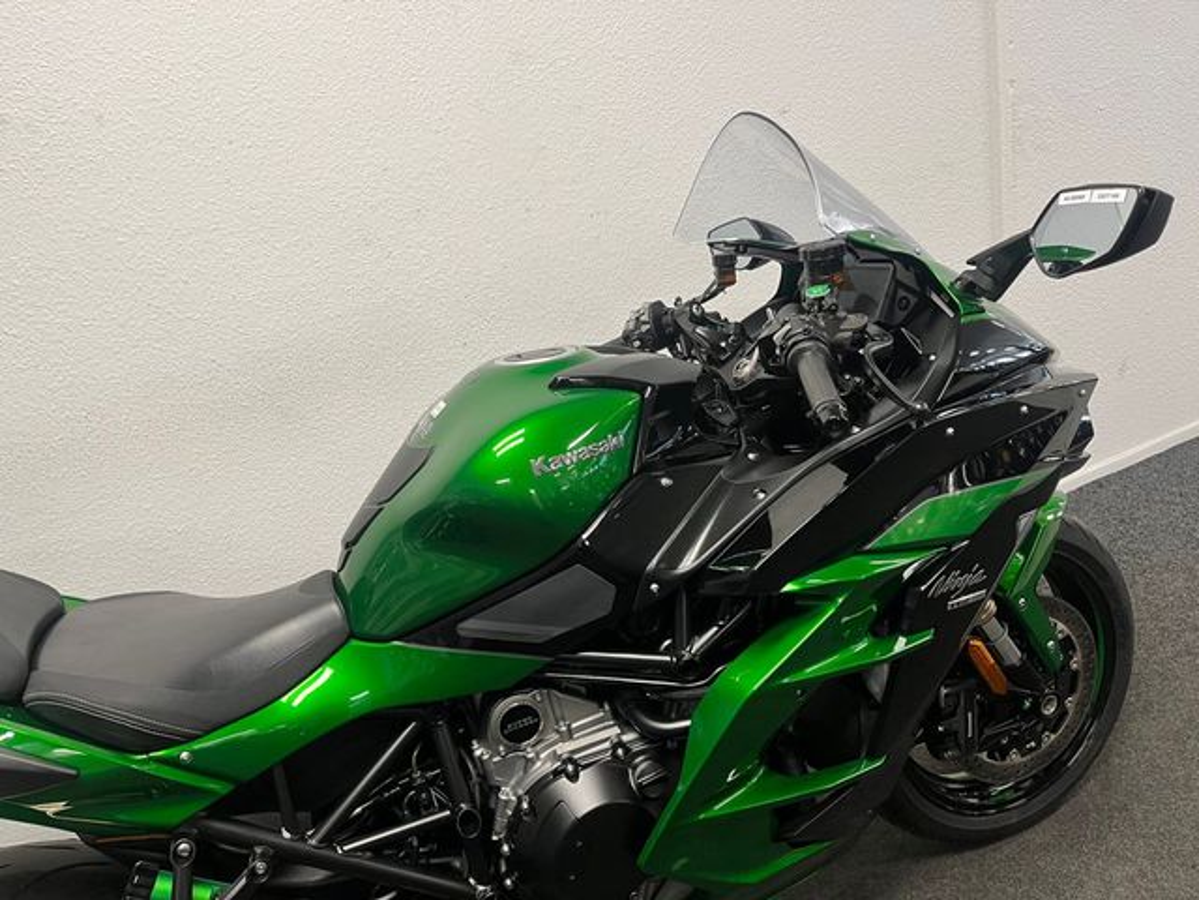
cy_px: 450
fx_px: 901
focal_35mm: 26
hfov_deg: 67.3
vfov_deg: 53.1
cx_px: 600
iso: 80
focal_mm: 5.1
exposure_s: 1/50
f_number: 1.6
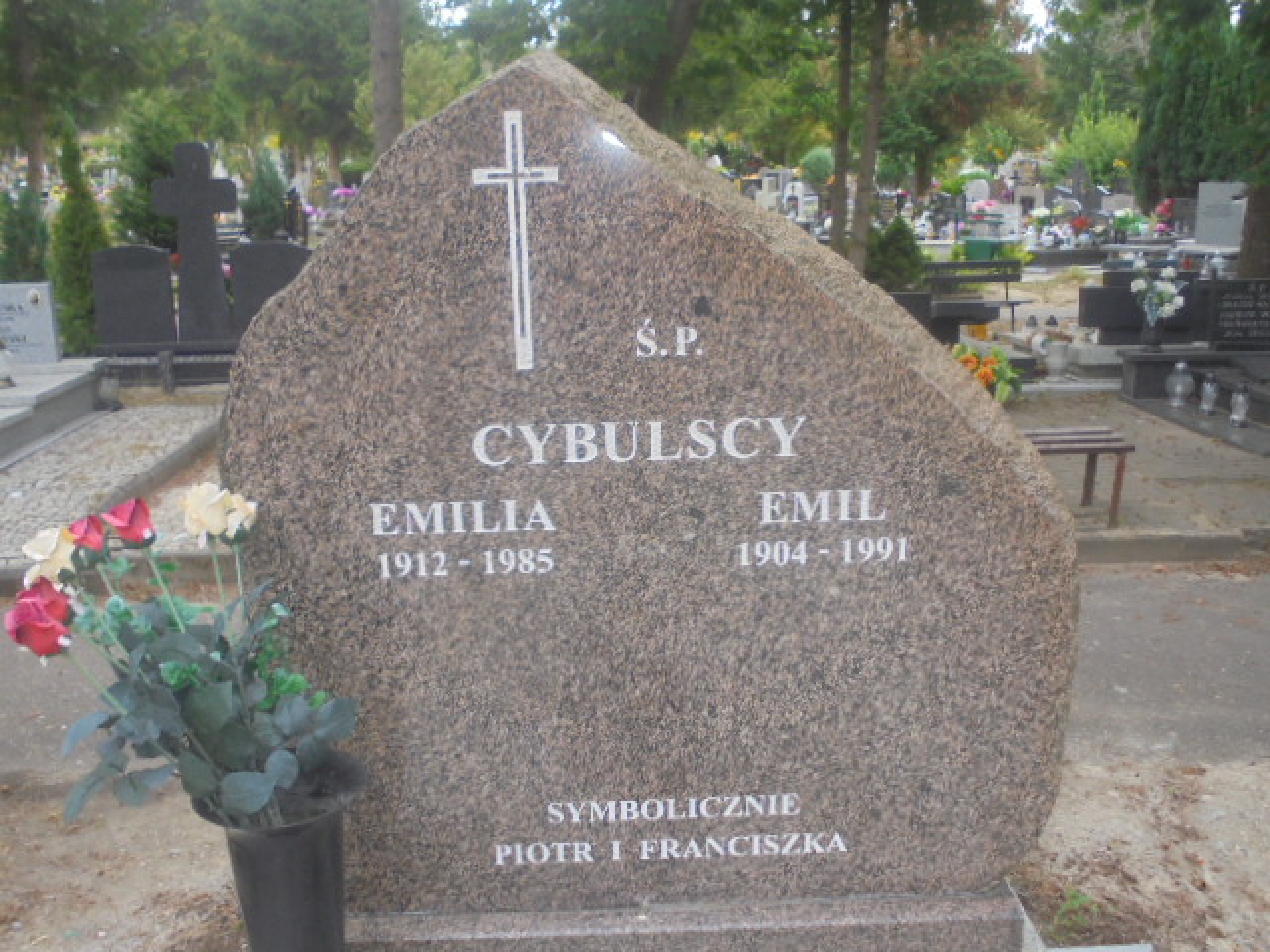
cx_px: 635
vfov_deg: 41.8
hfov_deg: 54.0
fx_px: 1247
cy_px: 476
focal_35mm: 34
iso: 100
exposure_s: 1/30
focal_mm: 6.1
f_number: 4
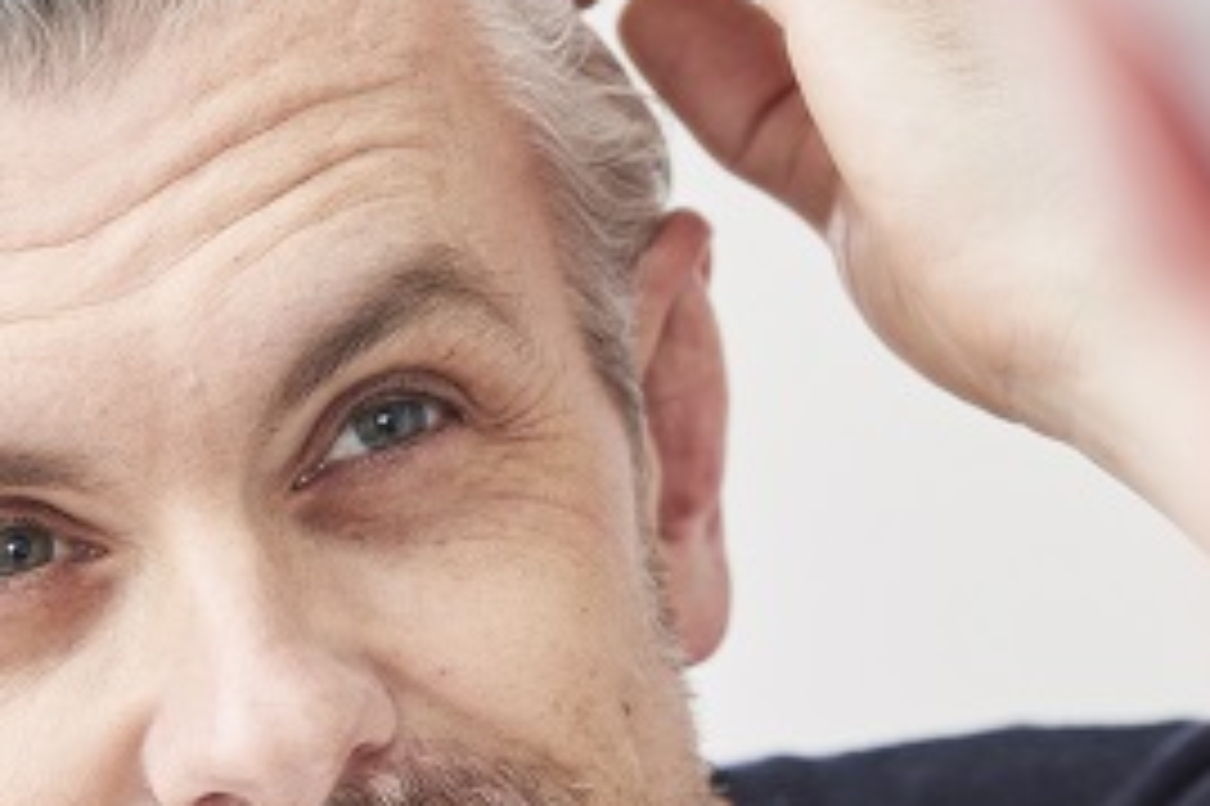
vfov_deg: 3.7
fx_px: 12495
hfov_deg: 5.5
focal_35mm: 372
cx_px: 792
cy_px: 628
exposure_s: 1/125
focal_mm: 125
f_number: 5
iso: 64
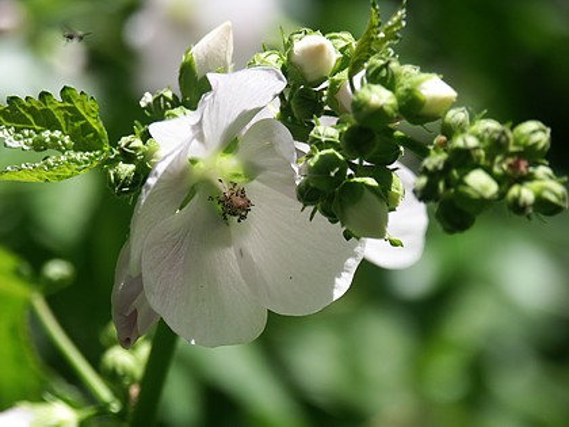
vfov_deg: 7.5
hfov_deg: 9.9
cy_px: 214
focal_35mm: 199
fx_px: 3271
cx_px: 284
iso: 100
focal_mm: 50.48
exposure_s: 1/750
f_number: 3.5
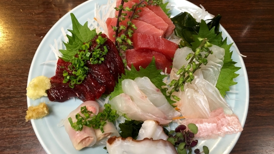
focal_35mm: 32
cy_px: 85
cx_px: 138
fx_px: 232
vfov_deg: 36.6
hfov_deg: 61.0
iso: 125
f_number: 2.2
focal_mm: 4.15
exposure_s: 1/30
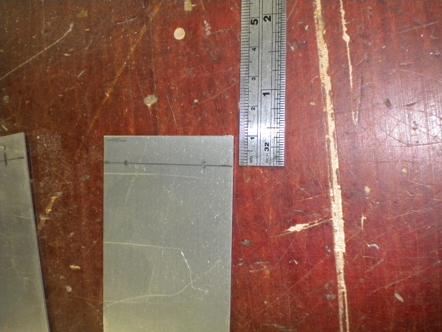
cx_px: 221
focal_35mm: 35
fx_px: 447
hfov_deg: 52.6
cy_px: 166
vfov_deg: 40.7
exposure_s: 1/30
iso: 400
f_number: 4.6
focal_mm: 6.3
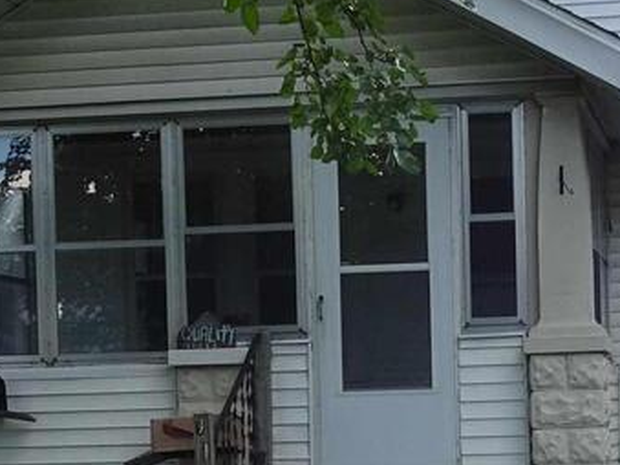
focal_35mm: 102
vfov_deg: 14.2
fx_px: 1826
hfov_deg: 19.1
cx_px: 486
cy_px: 491
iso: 80
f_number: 3.5
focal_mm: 4.1
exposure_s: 1/160
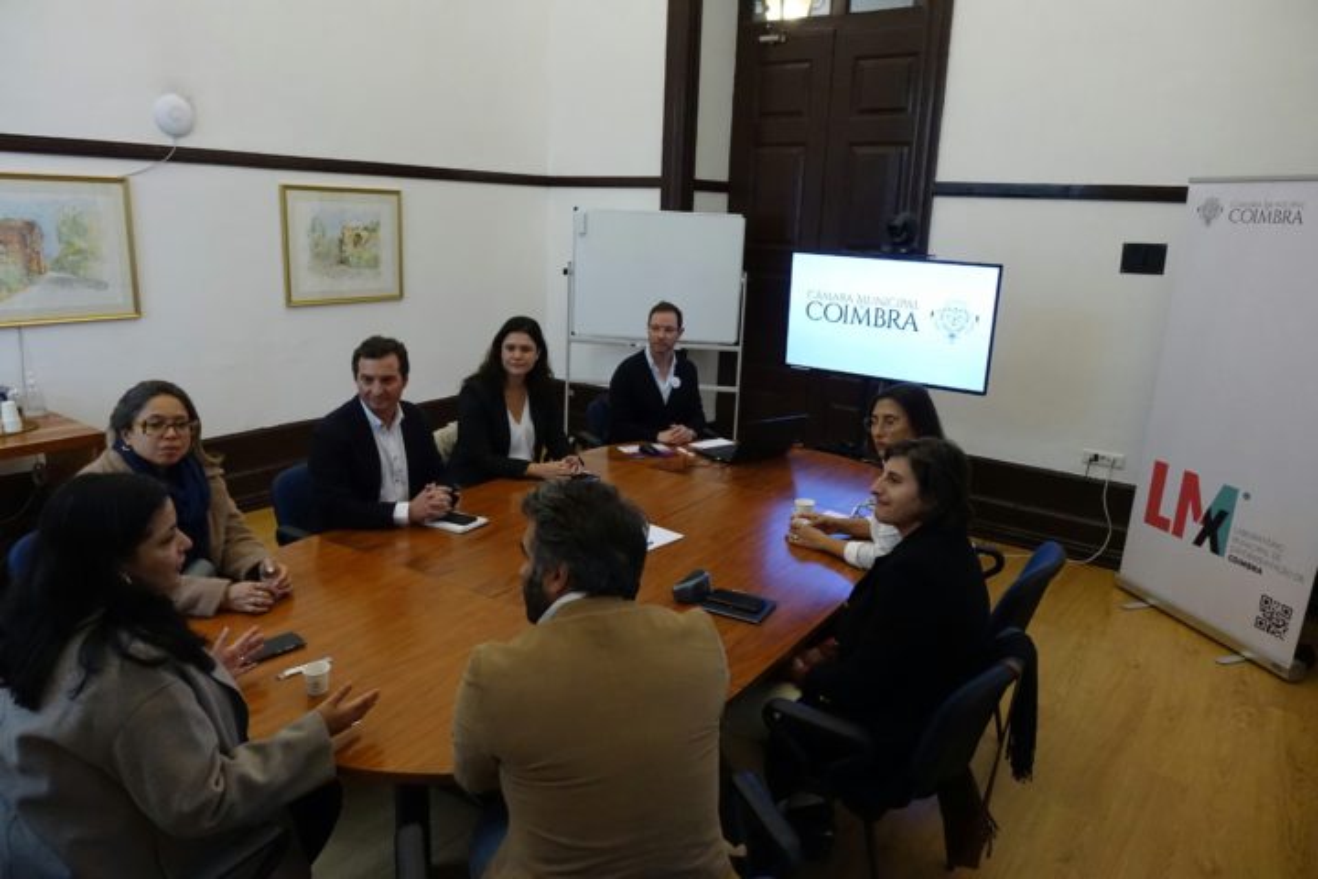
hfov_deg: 73.7
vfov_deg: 53.1
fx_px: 879
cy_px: 440
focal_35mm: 24
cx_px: 659
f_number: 4
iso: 2000
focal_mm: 8.8
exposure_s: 1/200
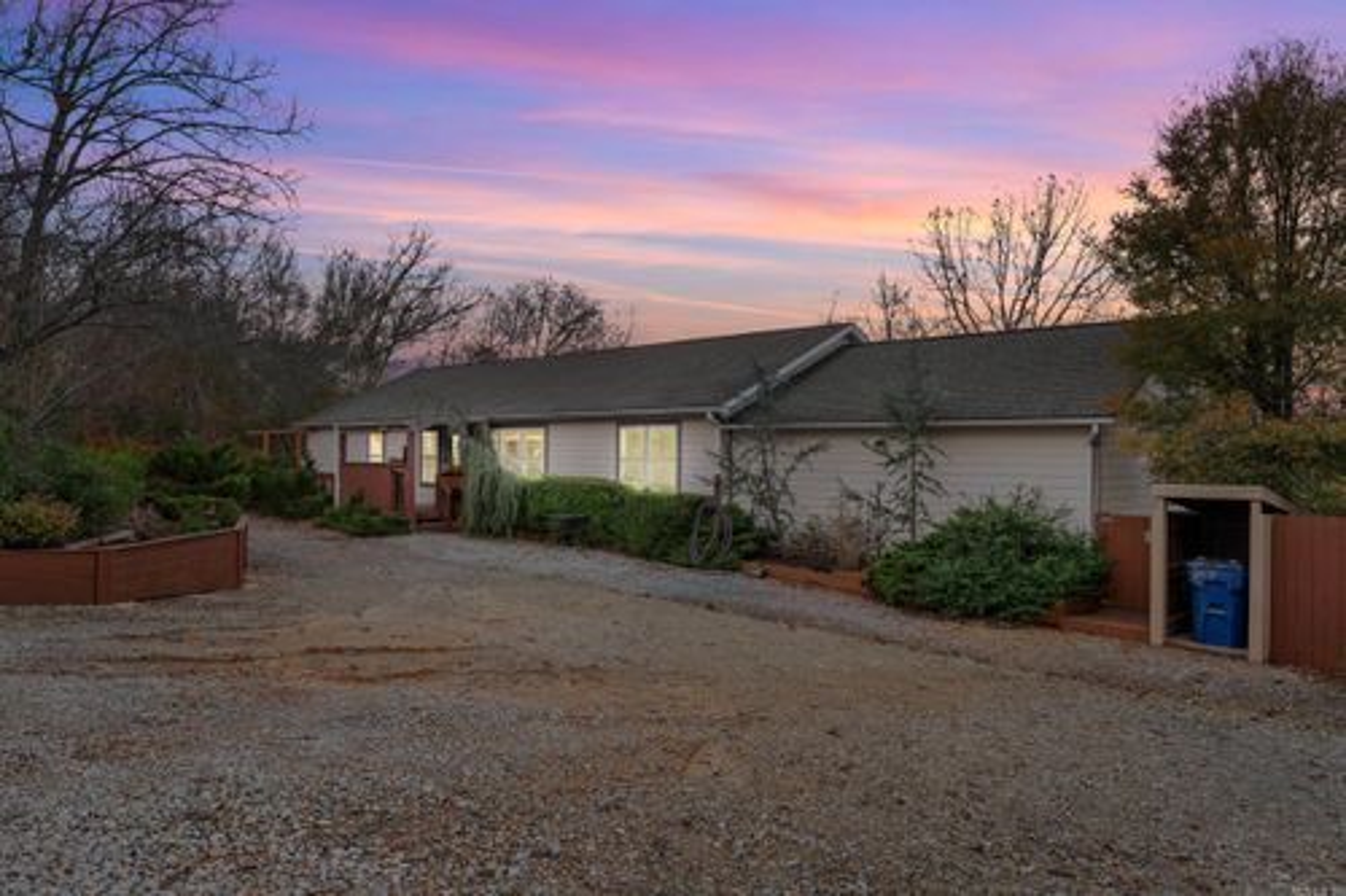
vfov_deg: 52.8
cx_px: 673
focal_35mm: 24
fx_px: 903
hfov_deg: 73.4
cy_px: 448
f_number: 9
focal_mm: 16.1
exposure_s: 1/100
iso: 400
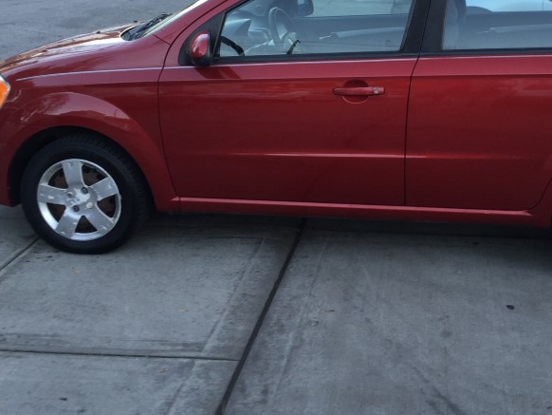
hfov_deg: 36.7
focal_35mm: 51
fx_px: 814
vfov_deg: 28.3
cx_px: 401
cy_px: 123
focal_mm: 4.15
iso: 32
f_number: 2.2
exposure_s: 1/60
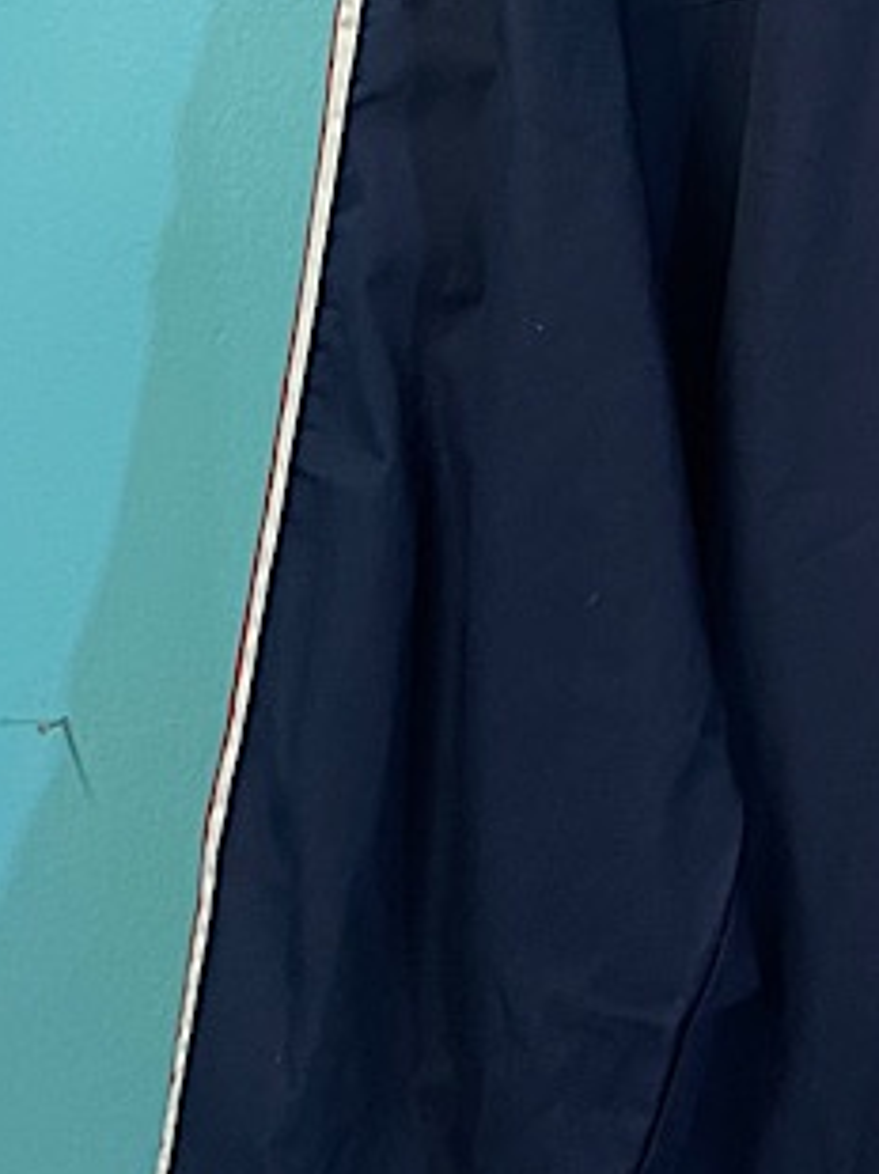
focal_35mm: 84
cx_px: 1216
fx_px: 2848
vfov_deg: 23.1
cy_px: 299
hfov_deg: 16.4
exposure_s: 1/50
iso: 200
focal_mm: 4.2
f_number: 1.6
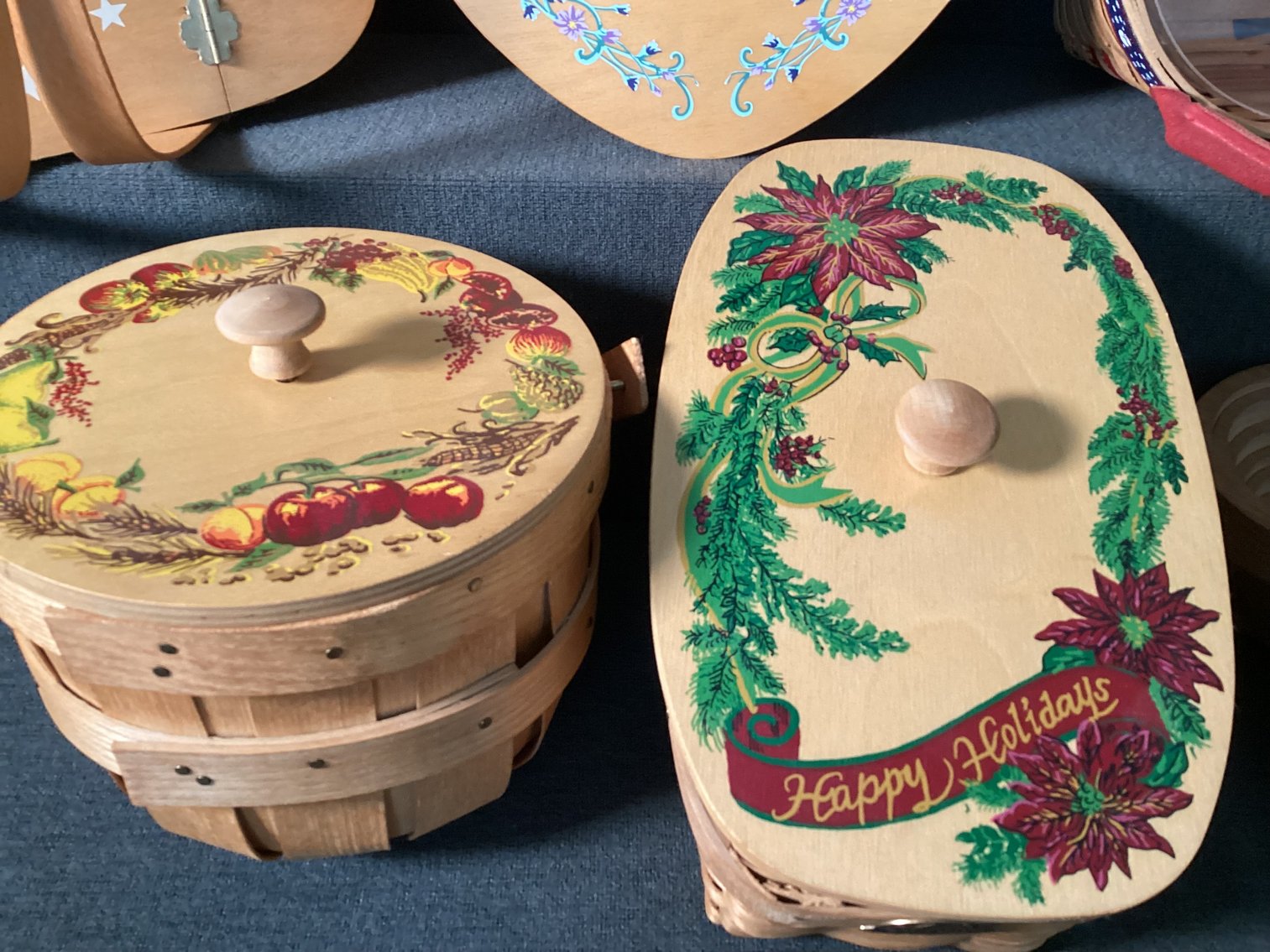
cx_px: 635
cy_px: 476
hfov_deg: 58.3
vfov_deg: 45.4
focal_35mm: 31
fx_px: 1137
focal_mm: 3.3
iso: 250
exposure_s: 1/40
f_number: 2.4
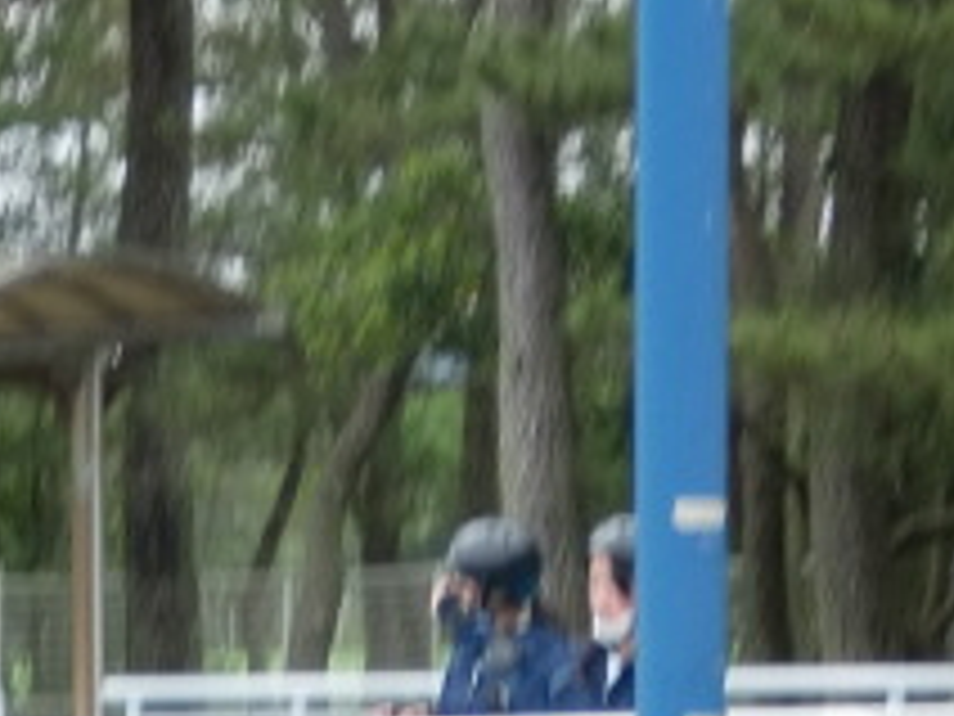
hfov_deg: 6.2
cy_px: 824
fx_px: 8819
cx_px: 45
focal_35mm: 320
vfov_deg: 4.6
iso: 100
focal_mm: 18.9
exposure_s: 1/100
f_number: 5.9
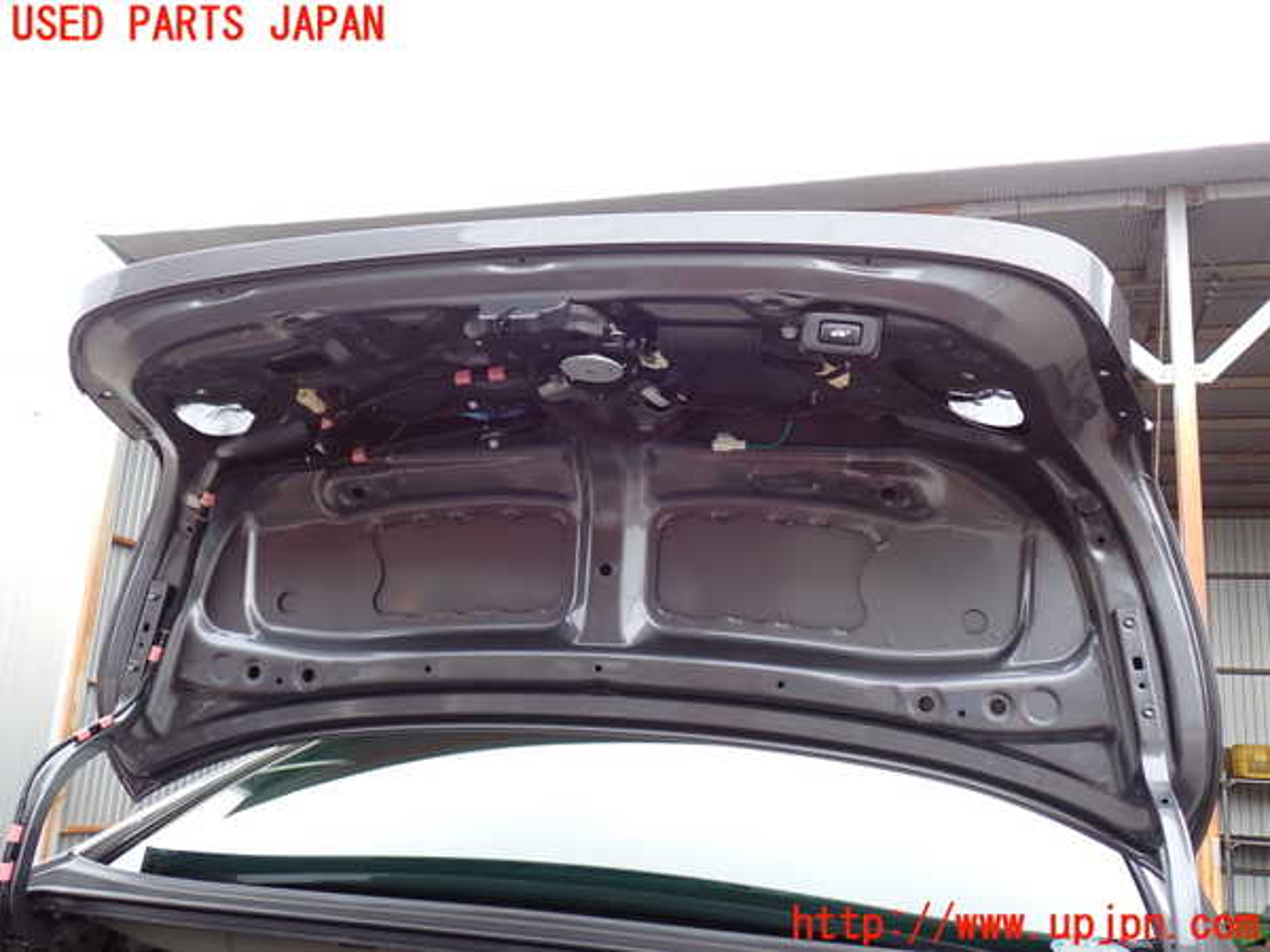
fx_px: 1174
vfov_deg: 44.2
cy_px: 476
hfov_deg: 56.8
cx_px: 635
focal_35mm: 32
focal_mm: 5.79
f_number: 2.4
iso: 100
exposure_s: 1/80
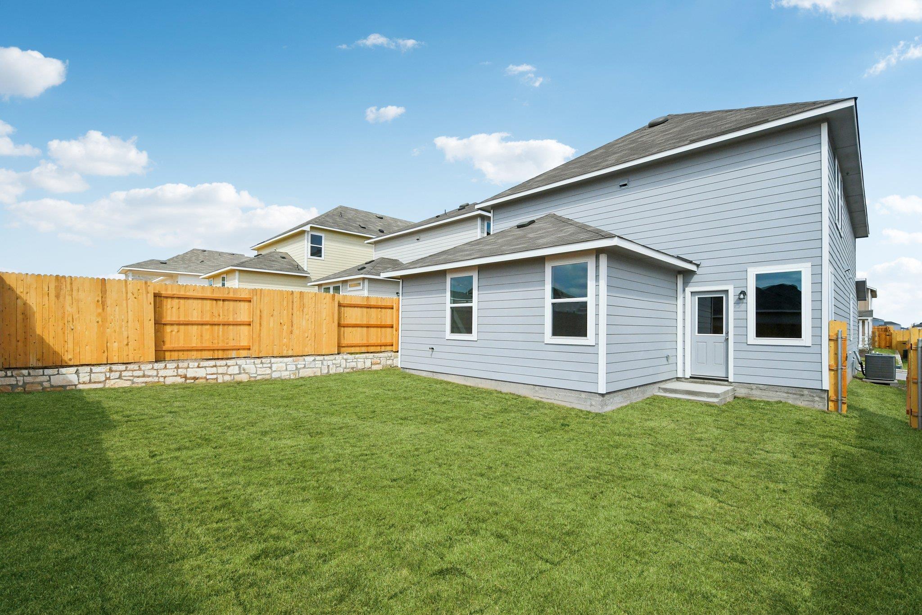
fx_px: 384
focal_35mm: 15
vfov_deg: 77.3
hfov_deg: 100.4
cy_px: 308
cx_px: 461
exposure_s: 1/8000
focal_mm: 10
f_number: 4.5
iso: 400
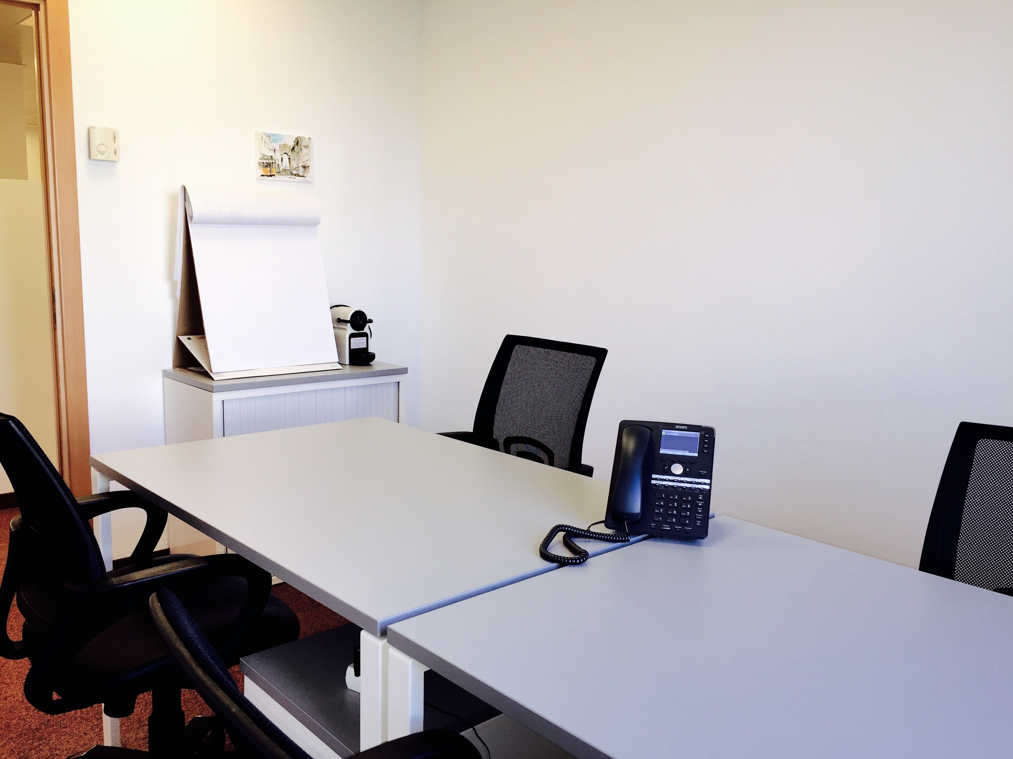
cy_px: 380
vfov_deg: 48.2
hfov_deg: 61.7
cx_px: 506
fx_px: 849
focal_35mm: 29
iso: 32
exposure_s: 1/33
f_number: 2.2
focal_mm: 4.15
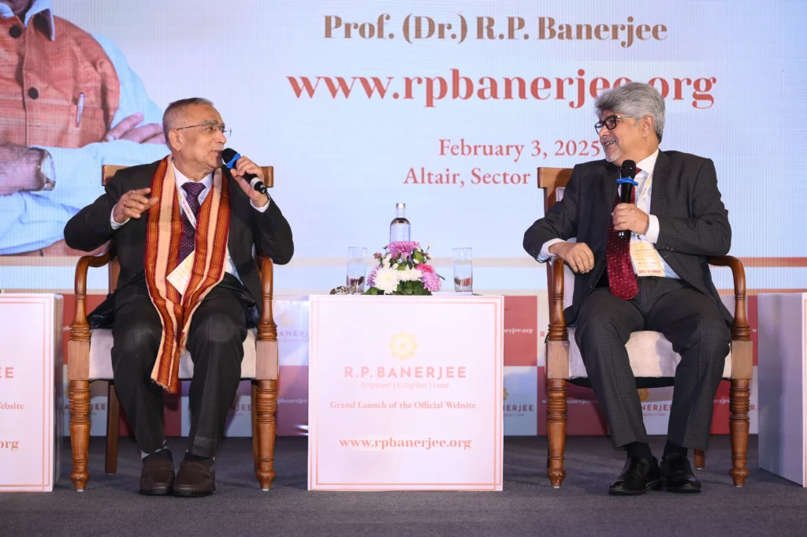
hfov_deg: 28.9
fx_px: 1568
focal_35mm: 70
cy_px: 268
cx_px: 404
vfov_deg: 19.4
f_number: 4.5
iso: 1250
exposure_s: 1/250
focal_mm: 70
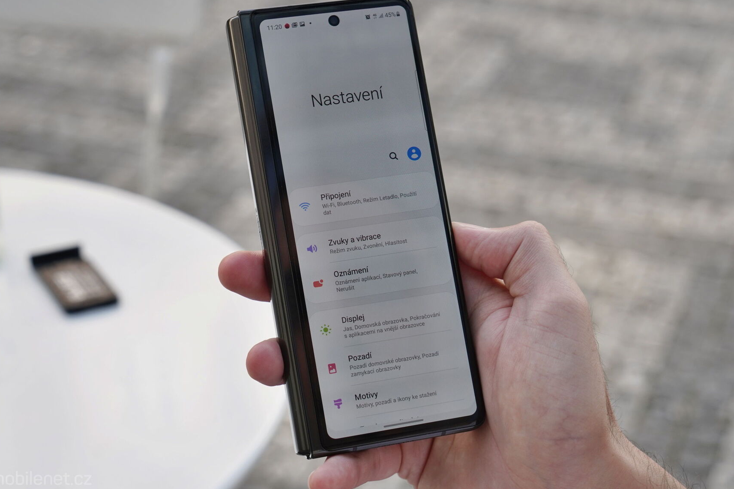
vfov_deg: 20.9
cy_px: 231
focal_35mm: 65
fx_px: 1325
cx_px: 351
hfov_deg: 31.0
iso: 320
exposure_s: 1/250
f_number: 6.3
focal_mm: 58
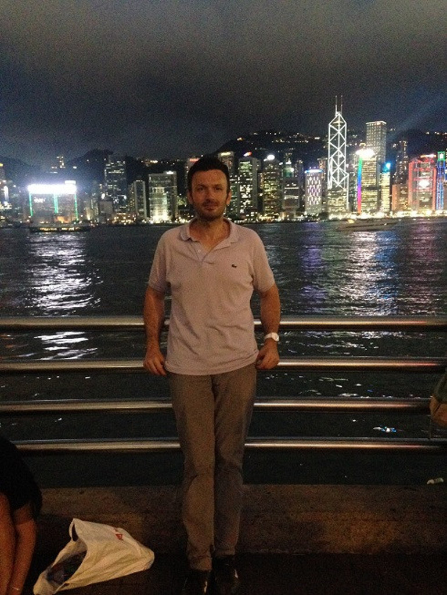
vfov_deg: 55.3
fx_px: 568
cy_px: 298
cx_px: 224
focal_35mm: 33
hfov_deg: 43.0
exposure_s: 1/15
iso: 800
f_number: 2.4
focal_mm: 4.12
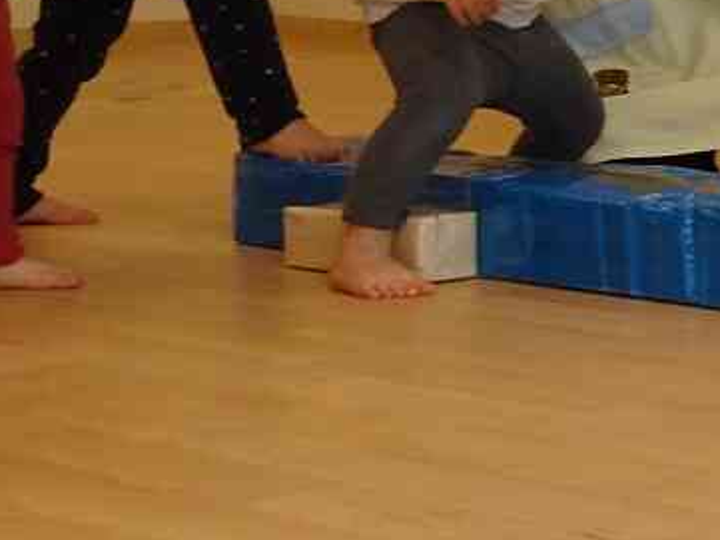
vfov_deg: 11.0
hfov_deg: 12.5
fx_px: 2767
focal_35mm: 133
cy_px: -34
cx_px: 1572
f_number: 3.5
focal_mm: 4.1
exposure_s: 1/100
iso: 80
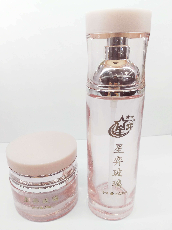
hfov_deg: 49.7
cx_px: 86
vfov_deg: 63.4
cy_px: 115
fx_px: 186
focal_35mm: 28
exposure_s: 1/138
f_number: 2
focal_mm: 2.96
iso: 64
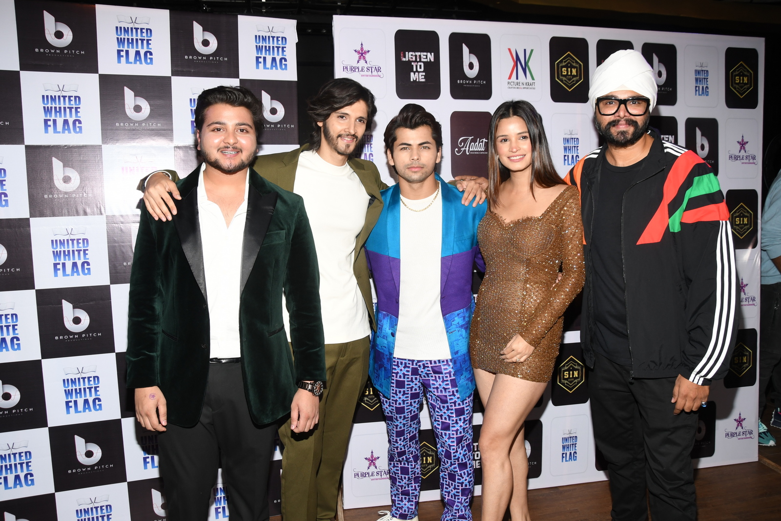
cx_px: 390
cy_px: 260
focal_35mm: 52
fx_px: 1139
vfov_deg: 25.8
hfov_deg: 37.8
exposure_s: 1/160
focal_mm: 35
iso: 400
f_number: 9
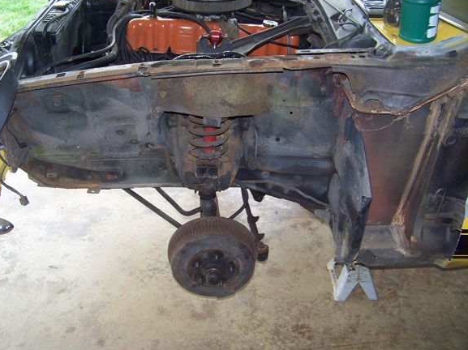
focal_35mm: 39
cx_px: 229
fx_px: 527
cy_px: 178
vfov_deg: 36.8
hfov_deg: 47.9
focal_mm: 5.85
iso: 200
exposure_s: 1/30
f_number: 2.8
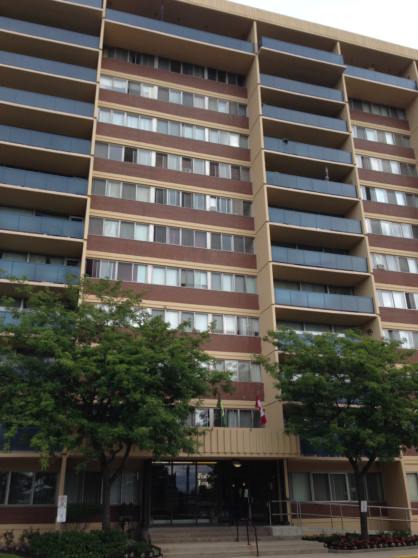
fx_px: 531
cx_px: 209
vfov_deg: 55.4
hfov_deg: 42.9
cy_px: 279
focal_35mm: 33
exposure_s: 1/1063
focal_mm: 4.12
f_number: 2.4
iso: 50
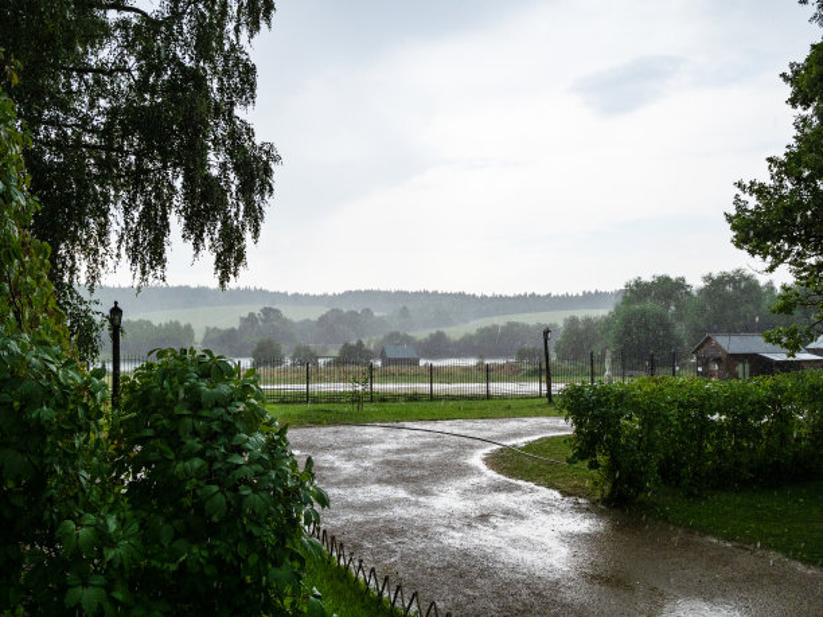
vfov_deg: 46.8
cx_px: 412
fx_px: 713
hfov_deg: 60.0
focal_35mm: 30
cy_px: 308
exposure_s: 1/800
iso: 400
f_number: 5
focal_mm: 15
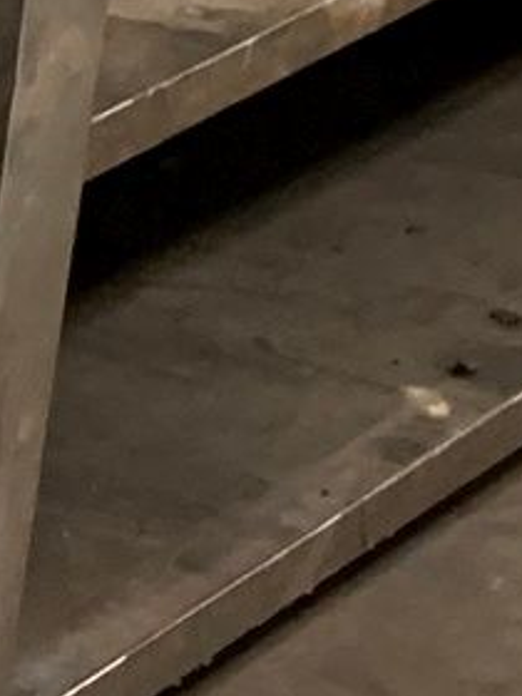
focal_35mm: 187
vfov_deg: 10.6
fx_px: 3760
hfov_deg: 6.7
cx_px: -1342
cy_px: 239
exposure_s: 1/60
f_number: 1.8
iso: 160
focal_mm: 4.25
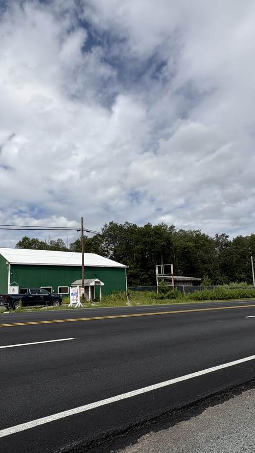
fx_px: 264
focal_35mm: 22
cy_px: 236
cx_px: 91
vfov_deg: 81.2
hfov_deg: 50.8
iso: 50
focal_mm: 2.22
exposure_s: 1/3906
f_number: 2.2
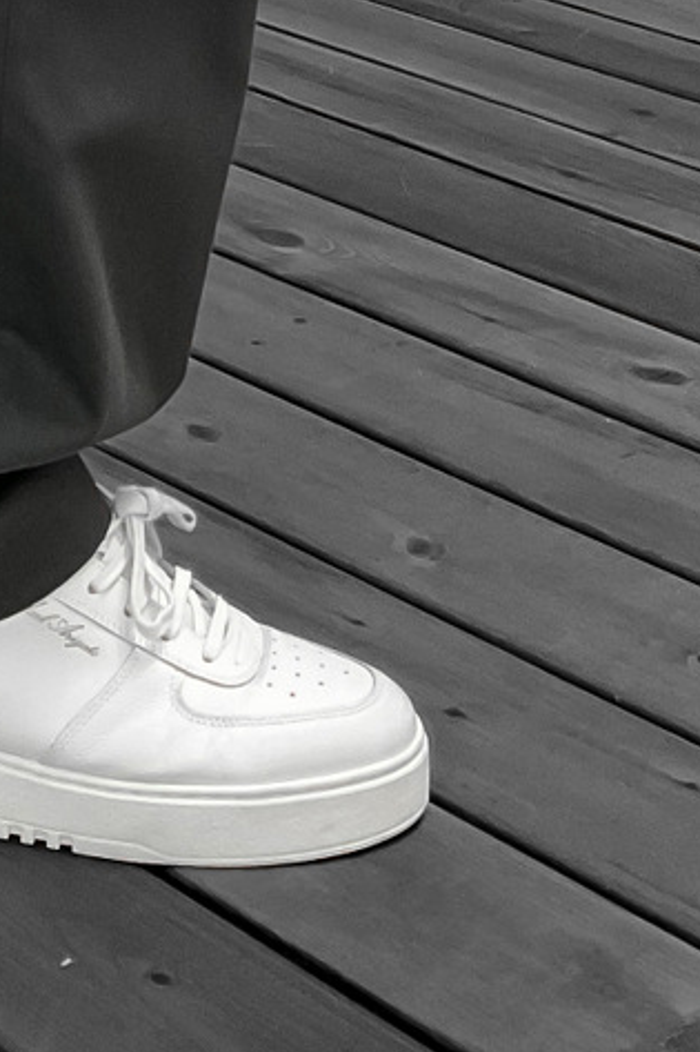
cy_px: -656
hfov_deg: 13.1
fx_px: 2977
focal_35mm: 102
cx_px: -140
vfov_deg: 17.4
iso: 125
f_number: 1.8
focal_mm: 3
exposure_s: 1/60
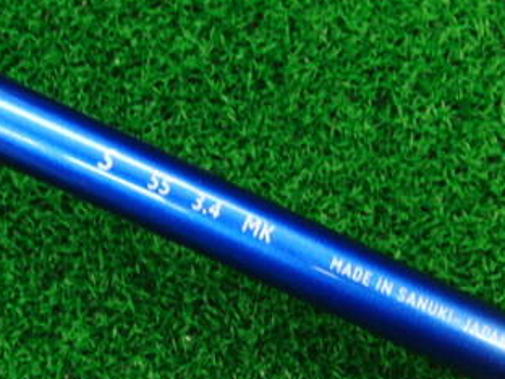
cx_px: 57
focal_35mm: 76
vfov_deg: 19.3
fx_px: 1109
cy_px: 131
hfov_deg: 24.9
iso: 400
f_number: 3.6
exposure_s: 1/40
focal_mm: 6.42
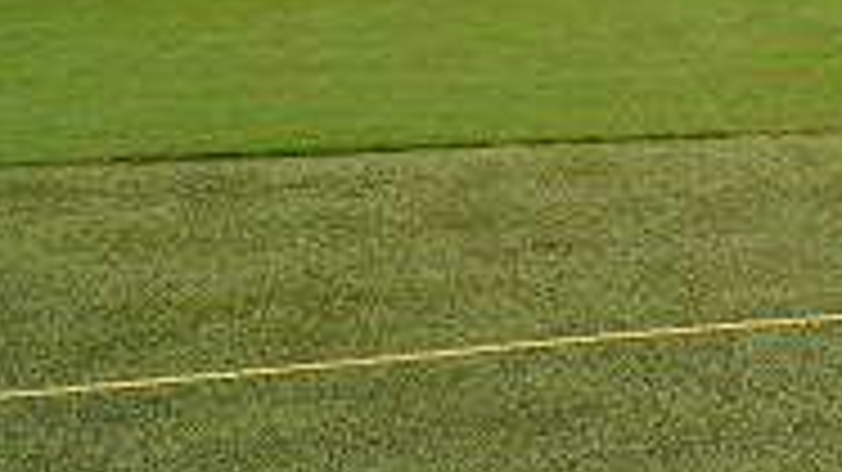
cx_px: 788
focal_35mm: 67
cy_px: 43
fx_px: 1495
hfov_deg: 29.9
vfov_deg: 17.7
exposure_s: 1/160
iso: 100
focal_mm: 20
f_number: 6.3
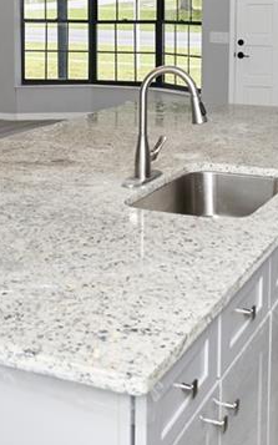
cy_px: 59
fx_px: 776
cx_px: 93
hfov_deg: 20.2
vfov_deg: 30.8
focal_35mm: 64
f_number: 5
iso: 400
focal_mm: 14
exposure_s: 1/200
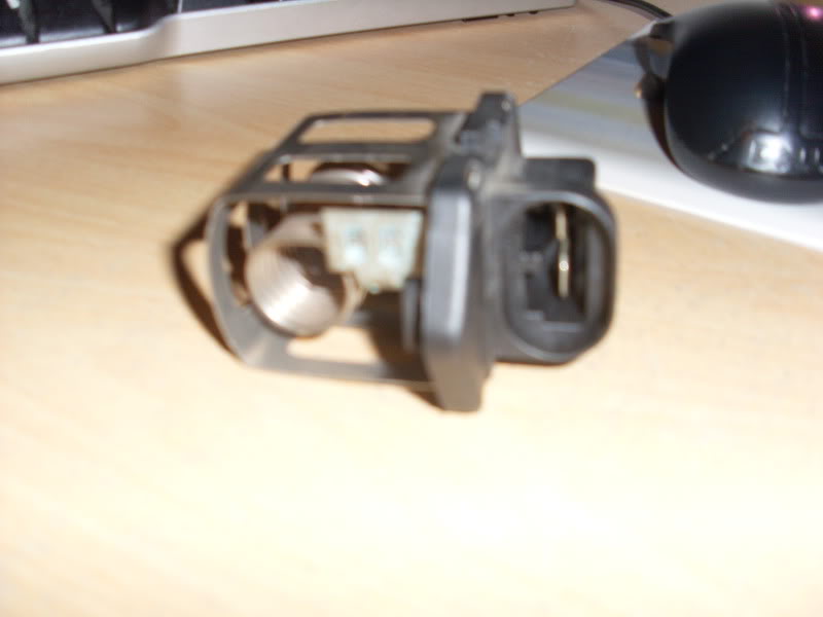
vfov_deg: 37.7
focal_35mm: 38
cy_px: 308
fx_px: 903
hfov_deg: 49.0
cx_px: 412
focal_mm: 6.3
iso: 100
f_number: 3
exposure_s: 1/30
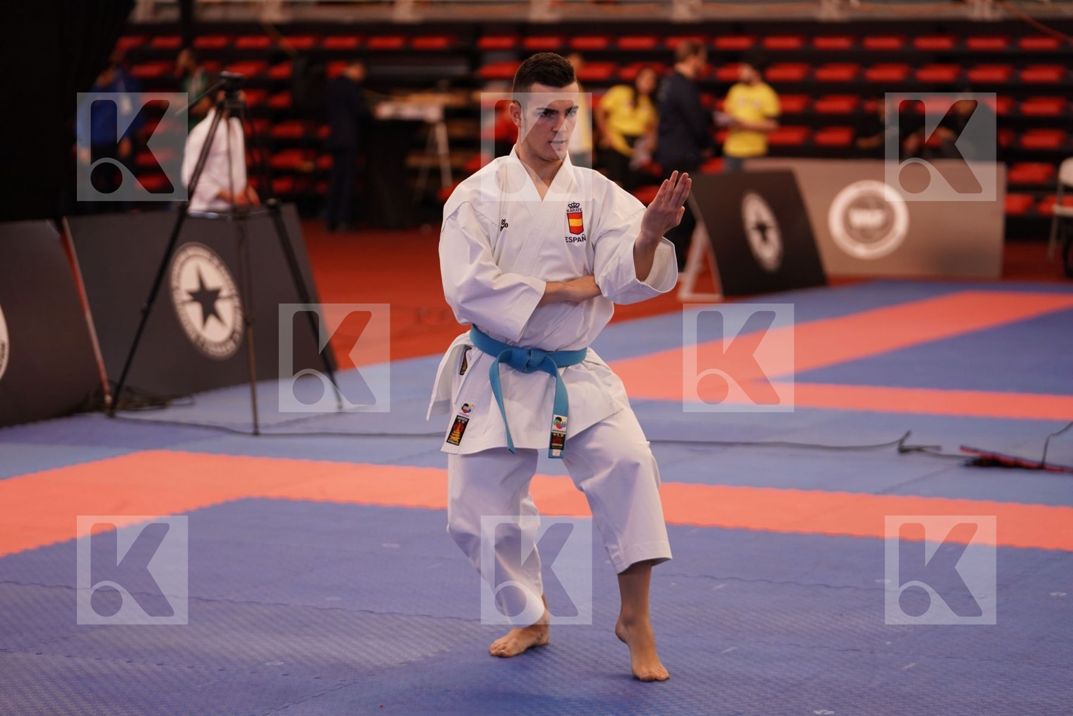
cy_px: 358
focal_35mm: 107
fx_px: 3189
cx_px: 536
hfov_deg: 19.1
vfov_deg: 12.8
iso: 800
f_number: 2.8
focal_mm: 107
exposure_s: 1/500
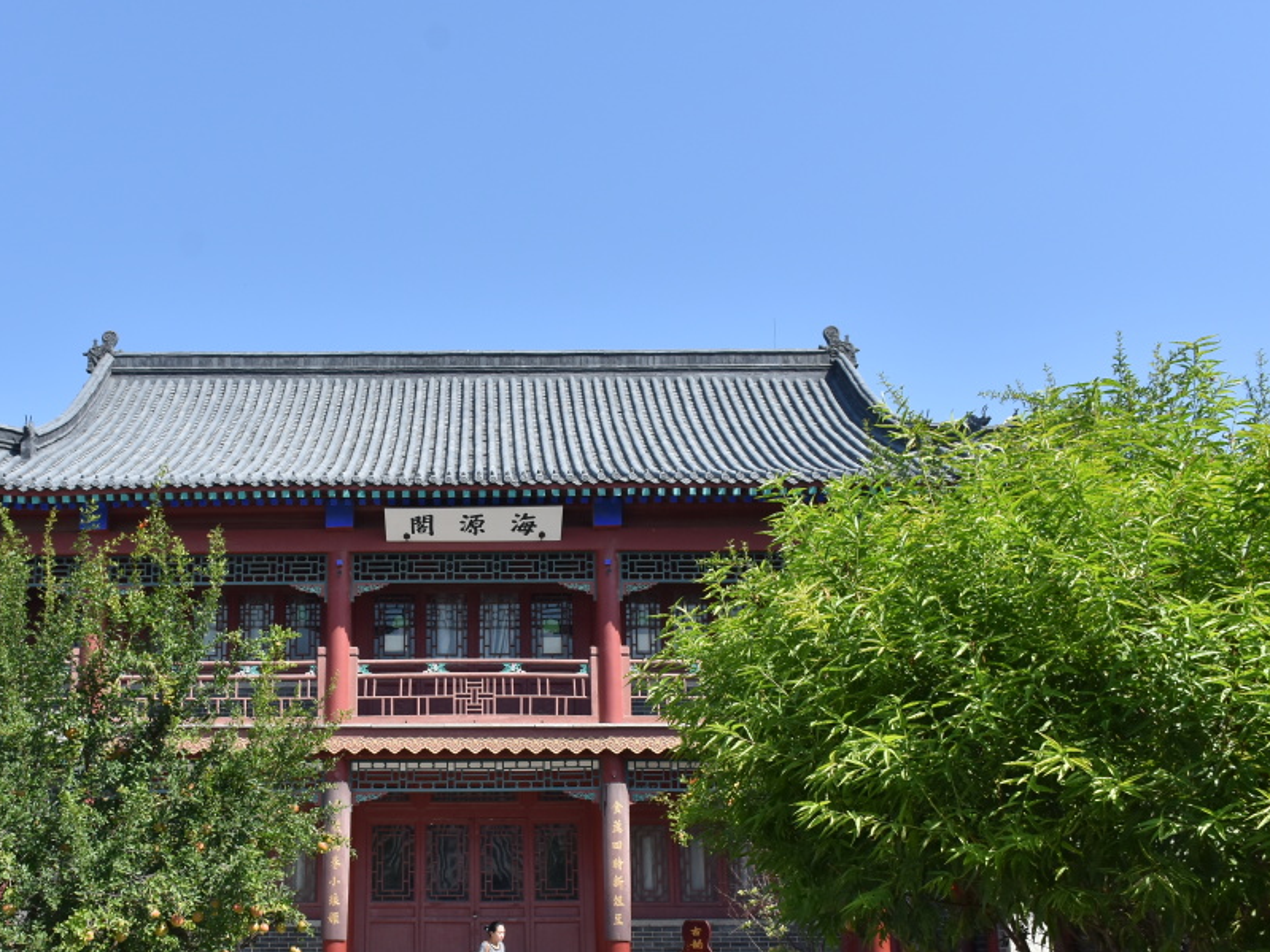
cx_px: 442
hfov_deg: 47.2
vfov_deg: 36.6
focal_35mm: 39
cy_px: 585
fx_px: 1431
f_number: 8
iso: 100
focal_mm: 18
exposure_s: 1/320
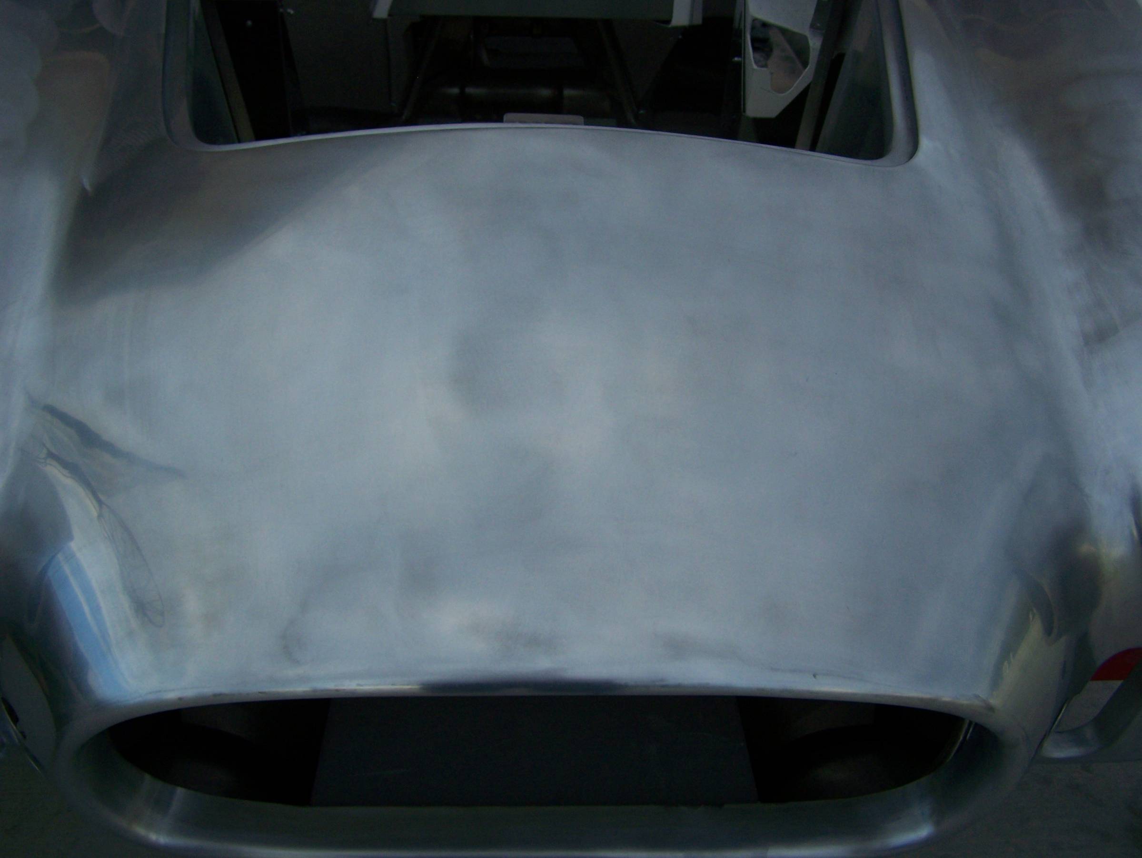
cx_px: 571
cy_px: 429
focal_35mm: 38
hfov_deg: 48.9
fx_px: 1255
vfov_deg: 37.8
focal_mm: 6.3
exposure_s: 1/1000
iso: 100
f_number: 4
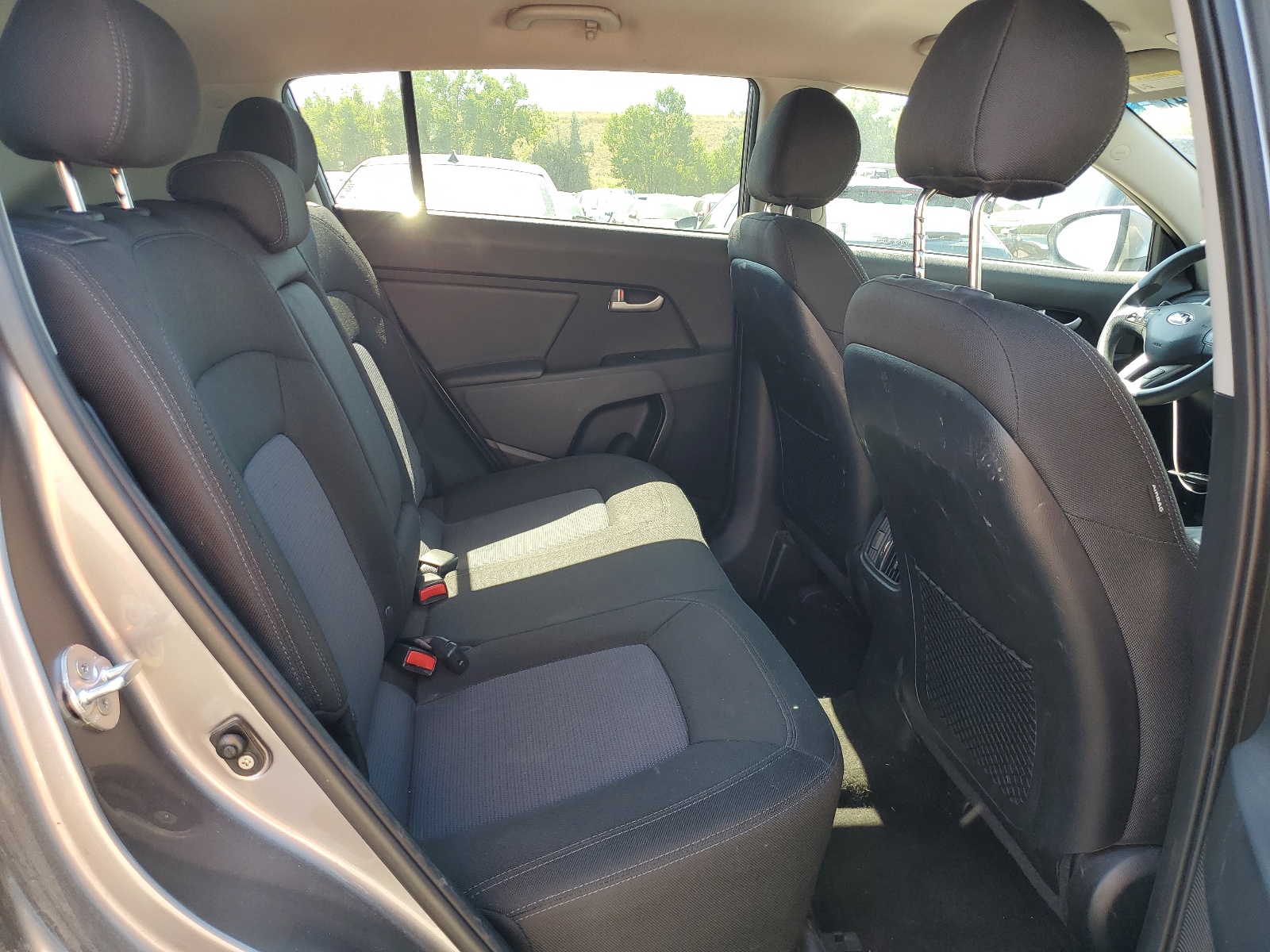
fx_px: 954
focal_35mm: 26
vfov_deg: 53.1
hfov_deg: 67.3
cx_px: 635
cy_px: 476
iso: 50
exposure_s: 1/147
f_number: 1.5
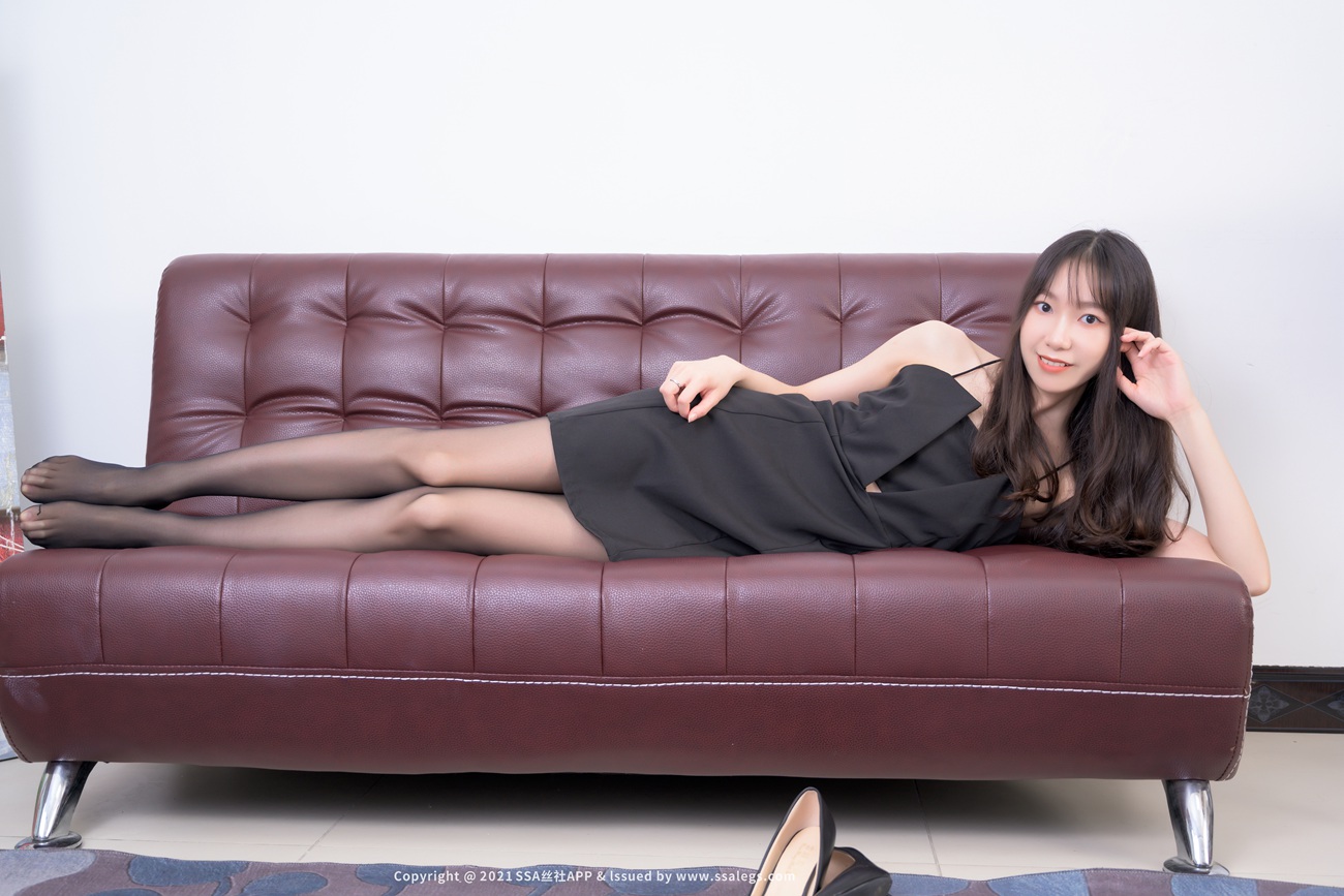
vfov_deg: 31.9
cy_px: 448
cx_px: 672
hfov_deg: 46.4
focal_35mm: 42
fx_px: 1568
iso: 250
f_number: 4
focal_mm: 42
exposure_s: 1/160
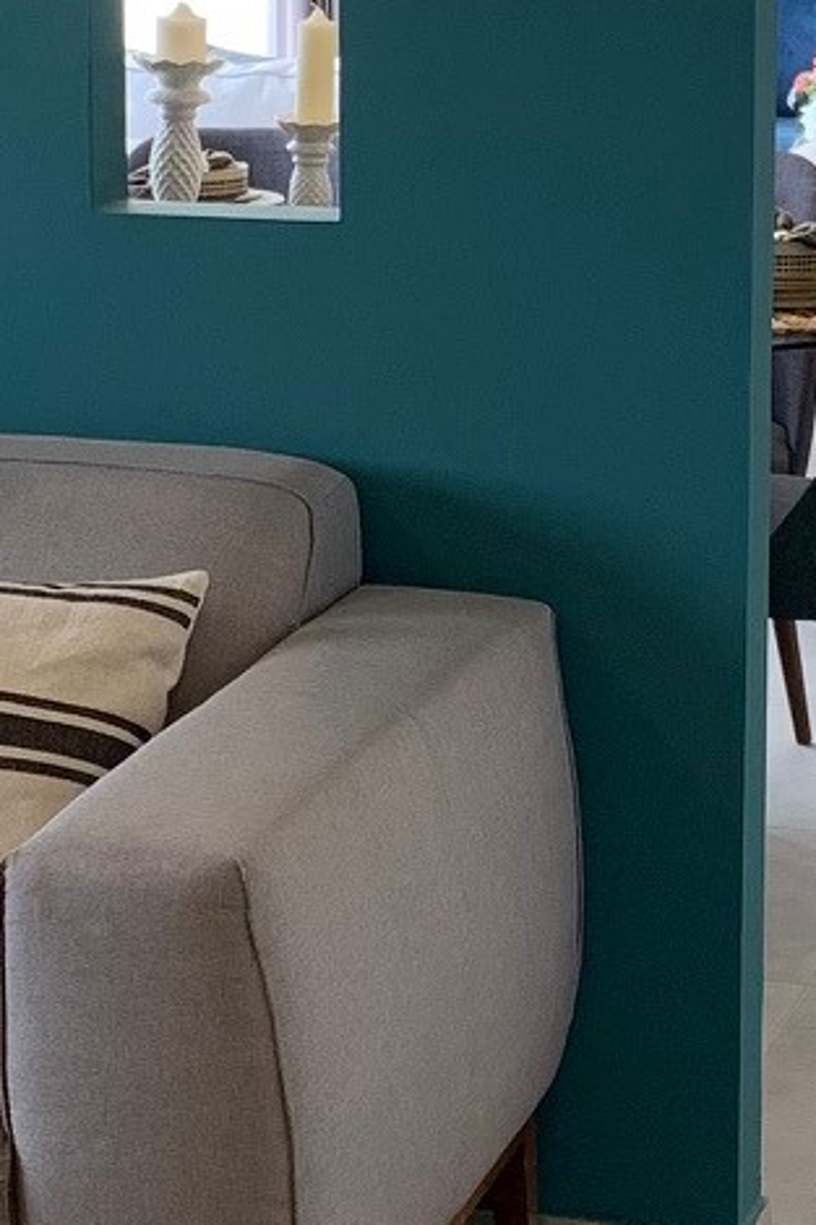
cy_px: 261
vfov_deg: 17.5
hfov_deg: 11.8
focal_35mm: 116
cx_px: 529
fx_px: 3947
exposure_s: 1/121
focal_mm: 4.25
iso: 80
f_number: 1.8
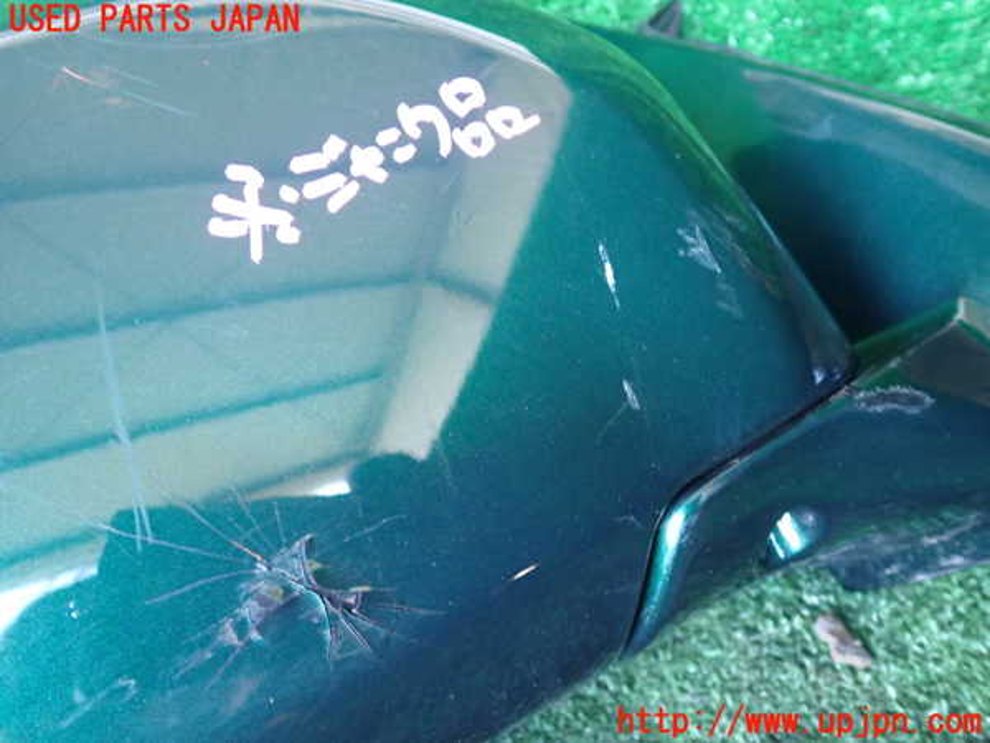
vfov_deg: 46.8
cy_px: 372
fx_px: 858
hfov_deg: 60.0
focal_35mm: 30
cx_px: 495
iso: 800
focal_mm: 5.4
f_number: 2.3
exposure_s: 1/30
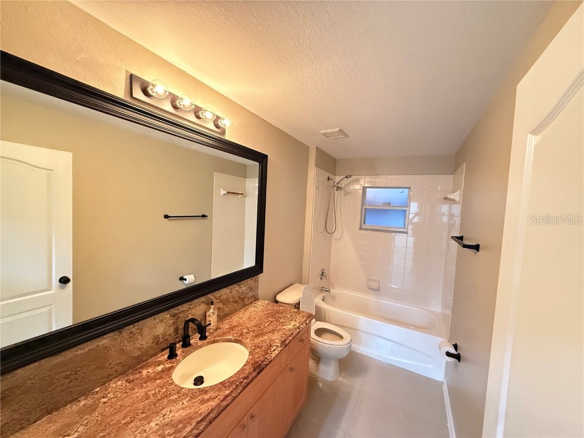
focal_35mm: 14
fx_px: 236
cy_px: 219
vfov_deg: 85.7
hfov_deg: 102.1
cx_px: 292
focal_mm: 2.22
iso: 1250
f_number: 2.2
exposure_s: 1/60
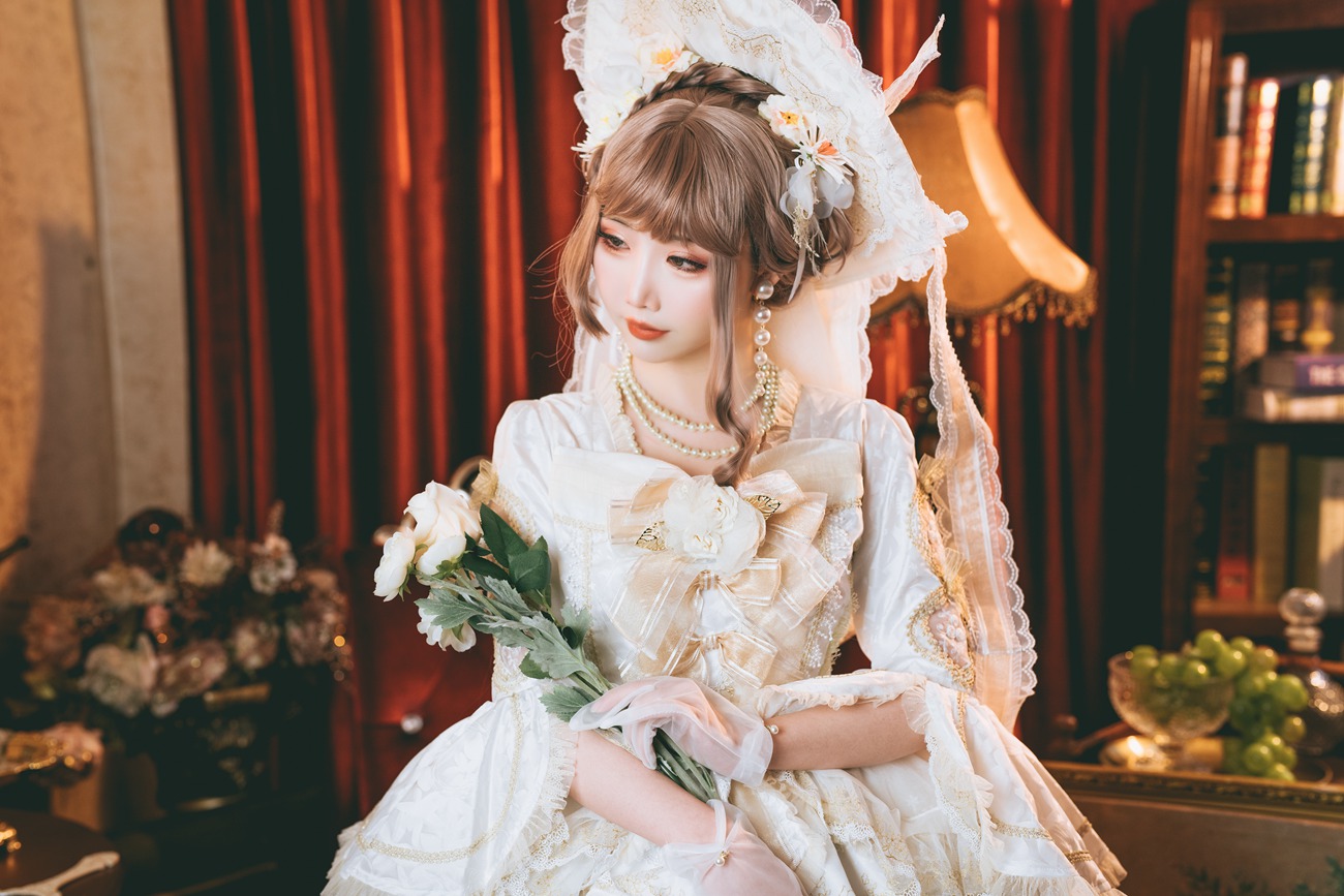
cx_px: 672
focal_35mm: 50
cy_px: 448
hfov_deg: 39.6
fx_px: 1867
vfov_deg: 27.0
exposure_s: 1/160
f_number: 2.8
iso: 320
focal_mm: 50
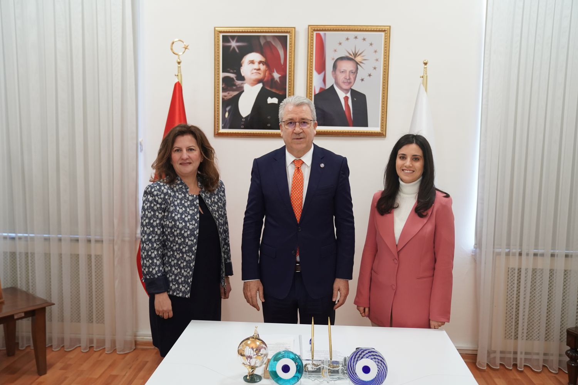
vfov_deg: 40.0
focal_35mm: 33
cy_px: 192
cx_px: 289
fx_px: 530
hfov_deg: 57.2
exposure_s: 1/125
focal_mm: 33
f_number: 3.5
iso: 2000
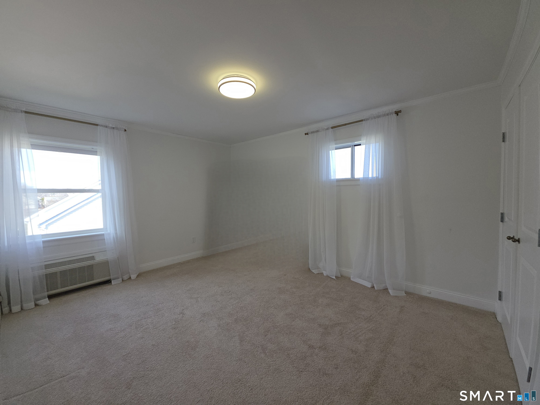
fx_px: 203
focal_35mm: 13
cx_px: 270
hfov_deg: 106.2
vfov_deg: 89.9
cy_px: 202
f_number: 1.9
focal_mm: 2.2
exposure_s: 1/120
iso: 32
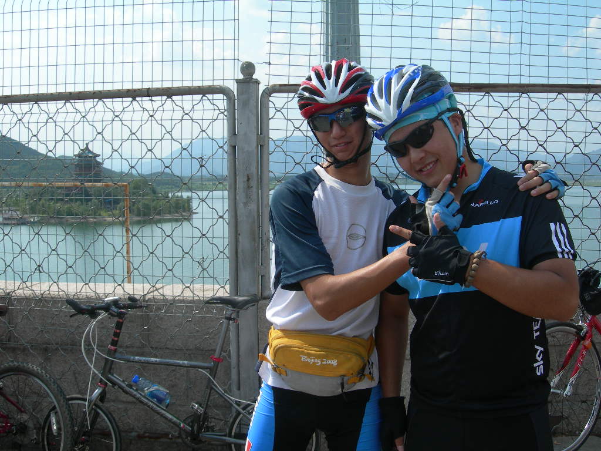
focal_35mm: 41
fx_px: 712
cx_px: 300
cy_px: 226
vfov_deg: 35.1
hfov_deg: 45.8
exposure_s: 1/397
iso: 50
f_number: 4.9
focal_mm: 8.5
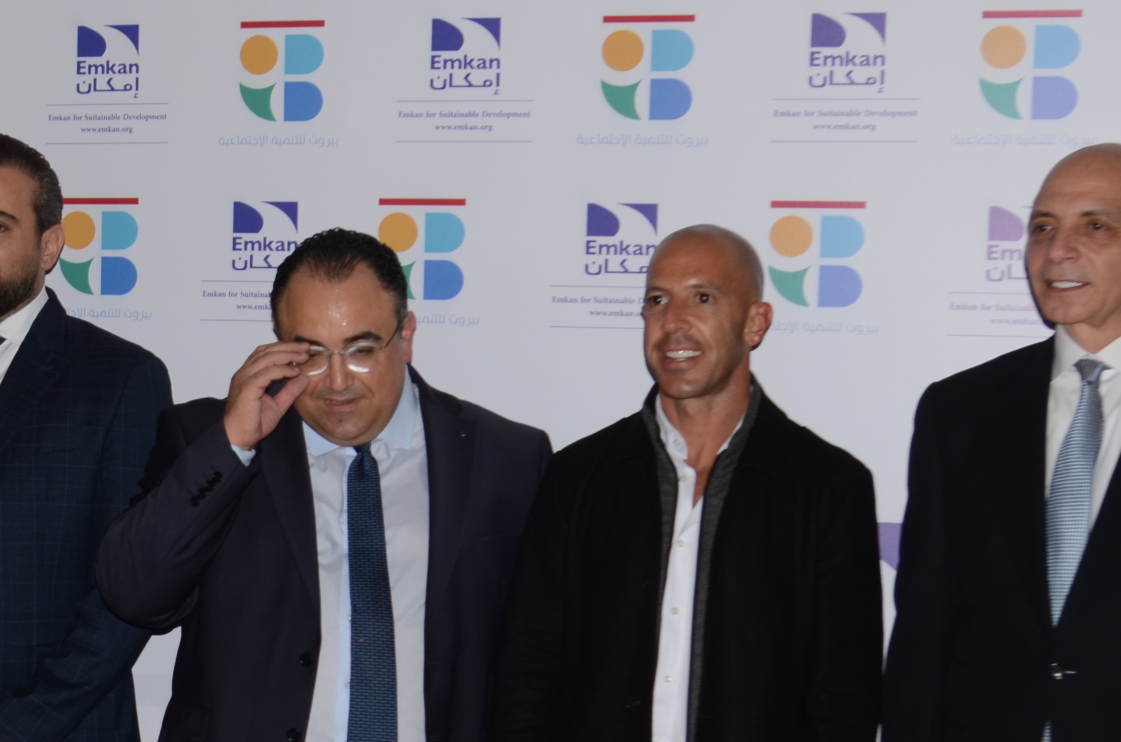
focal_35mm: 93
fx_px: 2890
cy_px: 589
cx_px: 152
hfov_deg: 21.5
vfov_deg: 14.6
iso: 250
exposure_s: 1/250
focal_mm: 28
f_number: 4.5
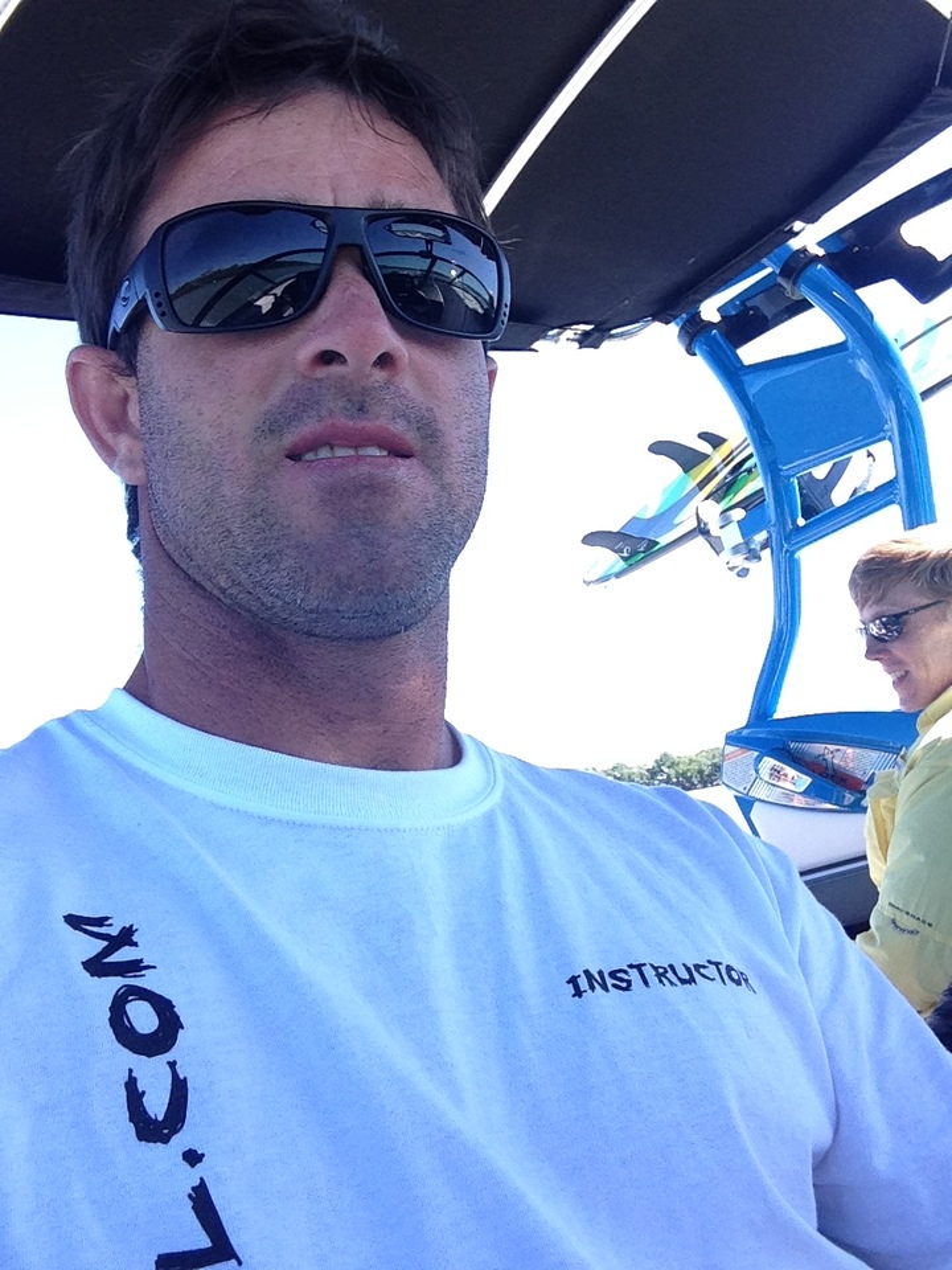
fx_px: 1283
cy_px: 635
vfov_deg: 52.6
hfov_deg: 40.7
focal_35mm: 35
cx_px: 476
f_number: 2.4
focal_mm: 2.18
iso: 32
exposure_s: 1/231
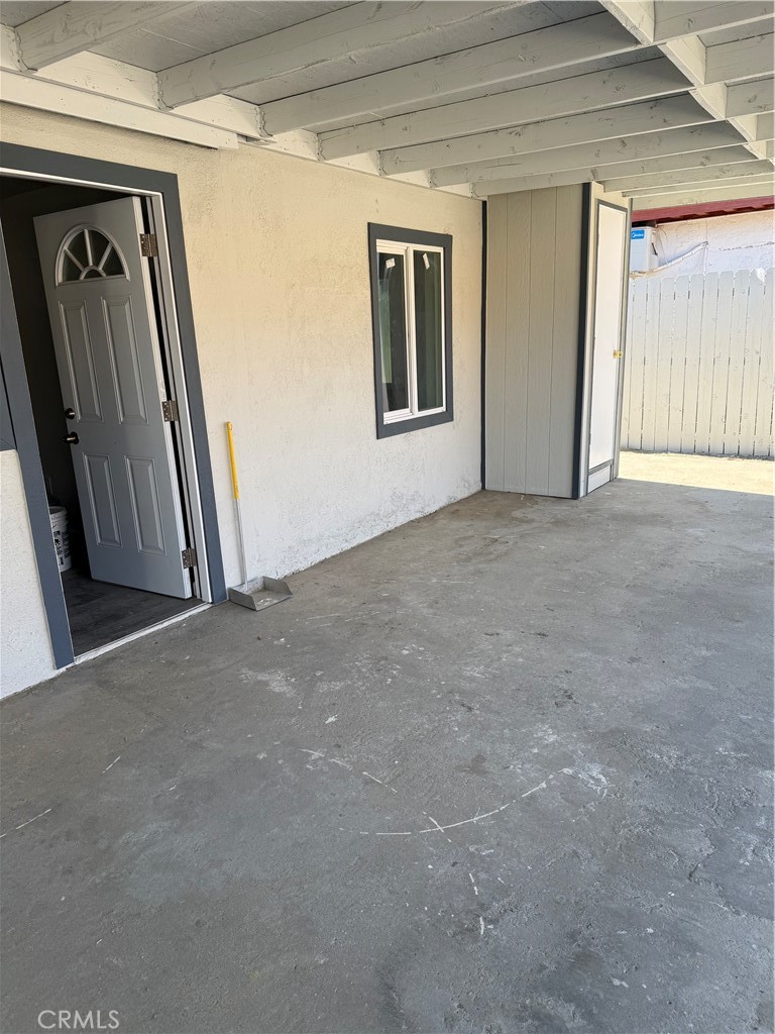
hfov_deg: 56.8
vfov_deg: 71.6
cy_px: 517
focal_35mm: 24
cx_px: 388
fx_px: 716
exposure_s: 1/715
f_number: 1.78
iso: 80
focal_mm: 6.76
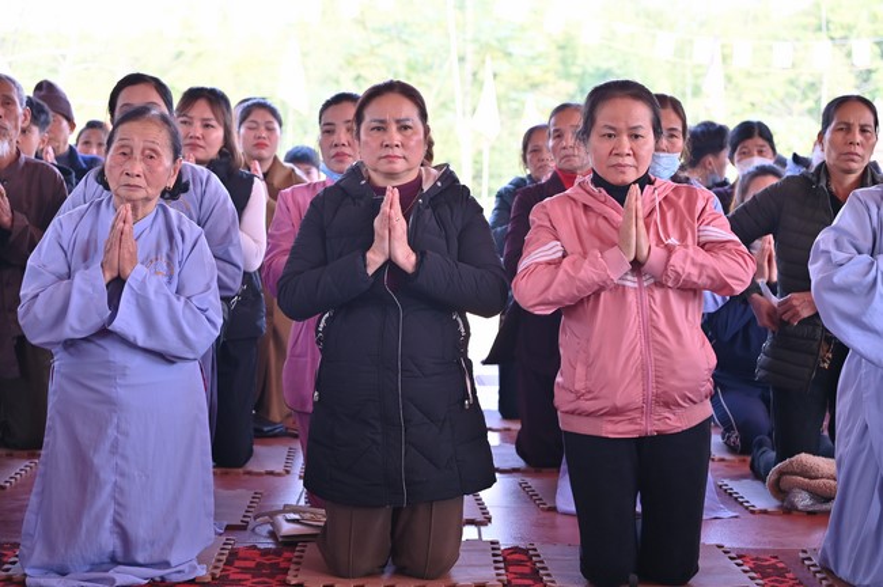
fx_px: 1838
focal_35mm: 75
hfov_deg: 27.0
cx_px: 442
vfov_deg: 18.1
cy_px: 294
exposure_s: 1/160
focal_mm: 75
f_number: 5
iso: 500
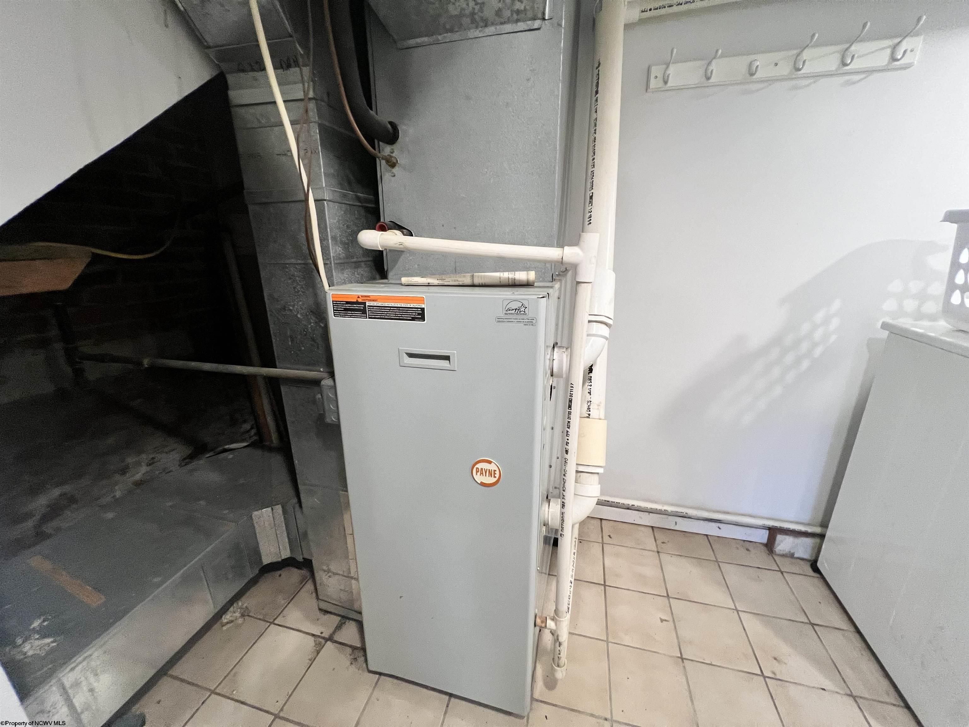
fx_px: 364
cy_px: 364
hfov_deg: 106.2
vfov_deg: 89.9
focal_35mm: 13
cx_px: 484
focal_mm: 1.57
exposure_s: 1/60
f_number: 1.8
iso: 320
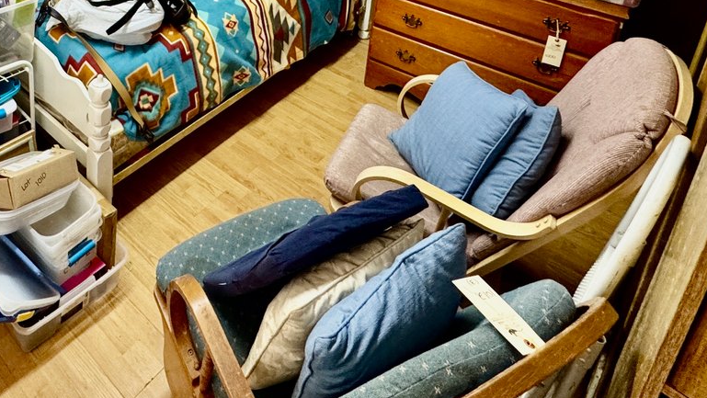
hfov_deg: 60.7
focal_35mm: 30
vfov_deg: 32.7
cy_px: -69
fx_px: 563
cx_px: 174
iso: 250
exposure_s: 1/60
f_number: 2.2
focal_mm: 2.22
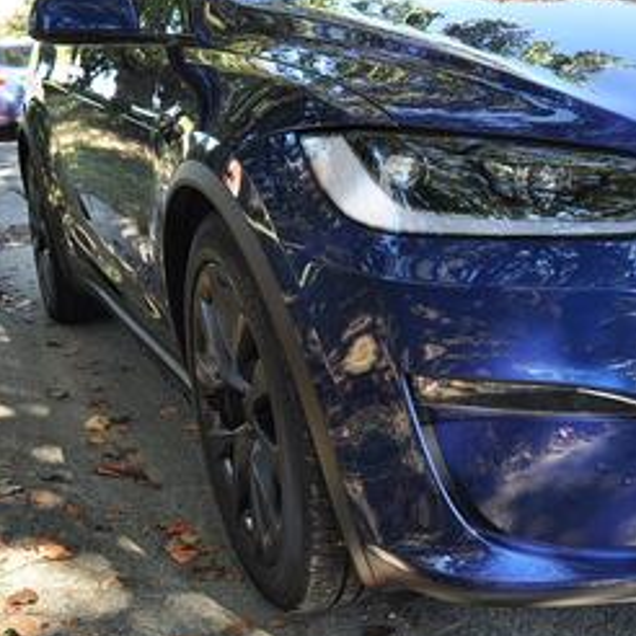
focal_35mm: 55
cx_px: 605
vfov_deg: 31.0
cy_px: 234
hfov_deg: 29.5
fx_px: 1141
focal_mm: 21
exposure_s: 1/125
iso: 320
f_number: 5.6
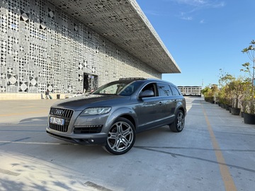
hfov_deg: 71.6
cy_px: 96
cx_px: 128
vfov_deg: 56.8
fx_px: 177
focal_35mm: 24
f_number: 1.78
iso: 100
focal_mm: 6.76
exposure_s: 1/1727
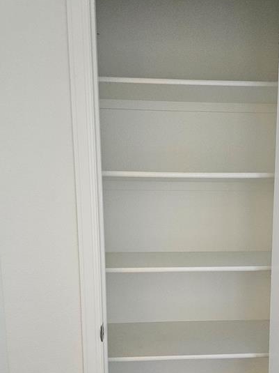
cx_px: 189
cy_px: 241
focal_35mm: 33
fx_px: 355
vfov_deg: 54.5
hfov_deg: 42.3
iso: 640
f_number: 1.7
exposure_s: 1/120
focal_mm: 6.3
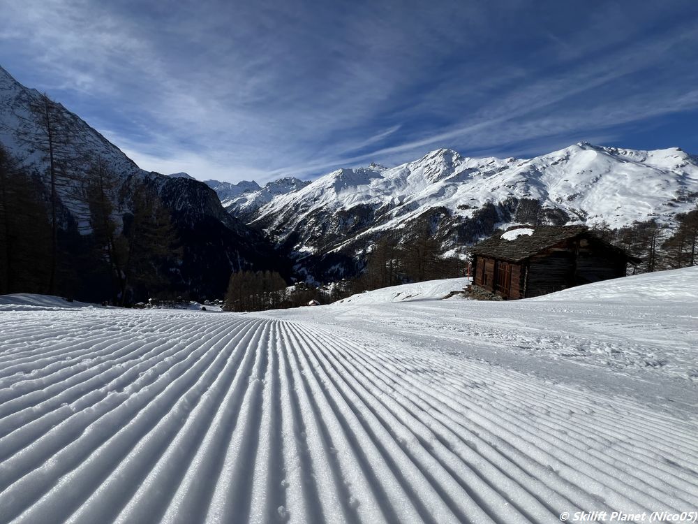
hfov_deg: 106.2
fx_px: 262
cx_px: 349
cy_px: 262
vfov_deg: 89.9
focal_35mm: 13
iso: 40
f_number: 1.8
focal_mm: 1.57
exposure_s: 1/5236
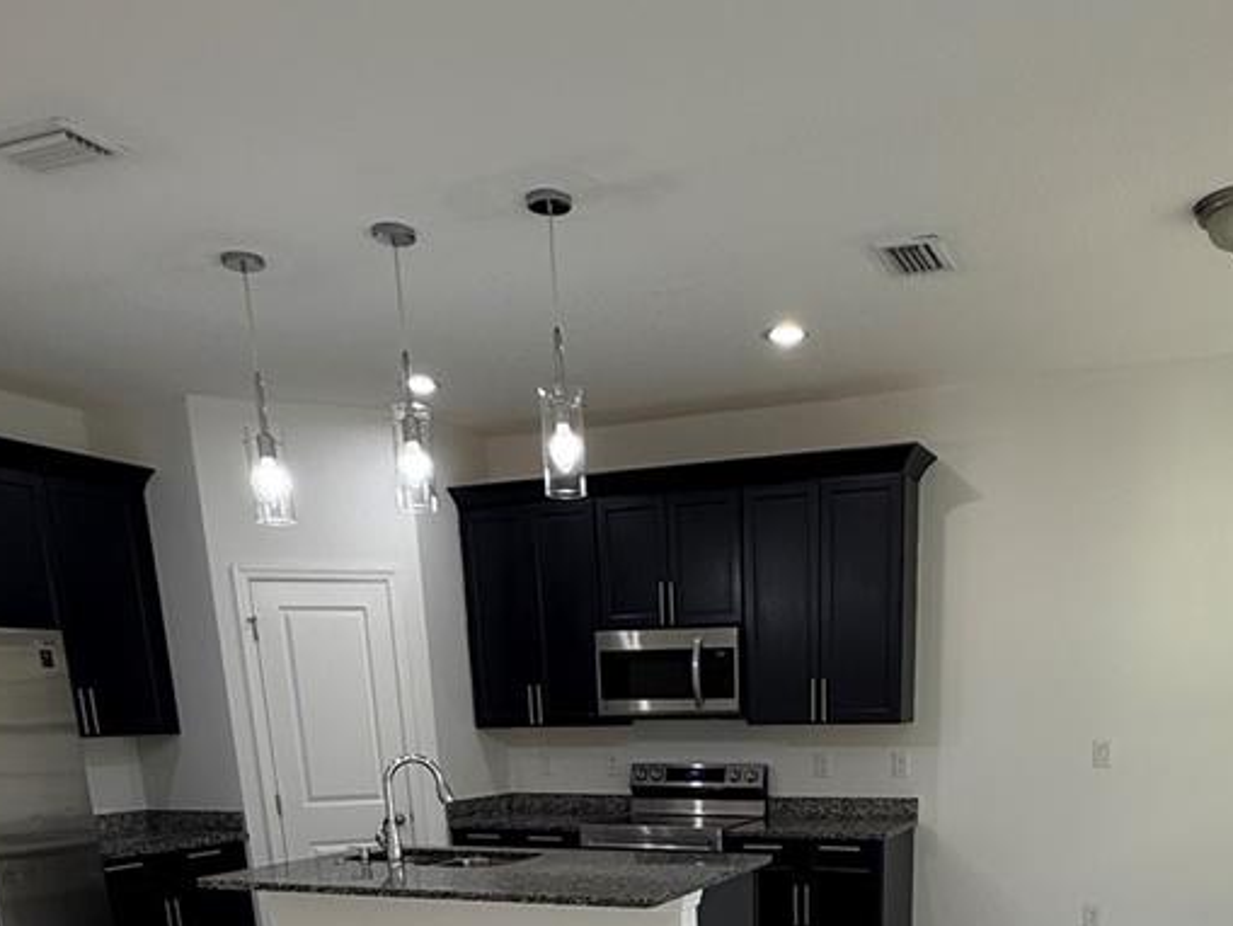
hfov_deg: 54.9
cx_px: 749
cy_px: 1047
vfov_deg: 35.8
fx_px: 1176
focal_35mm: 33
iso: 80
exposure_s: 1/120
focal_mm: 2.22
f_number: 2.2
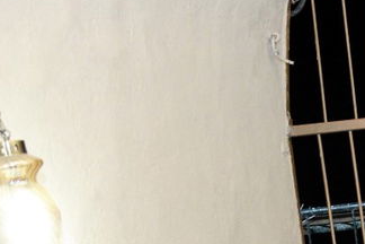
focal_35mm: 121
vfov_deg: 10.5
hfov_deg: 14.0
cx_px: 753
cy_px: 474
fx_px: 1227
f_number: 5.6
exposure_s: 1/50
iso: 2500
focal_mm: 28
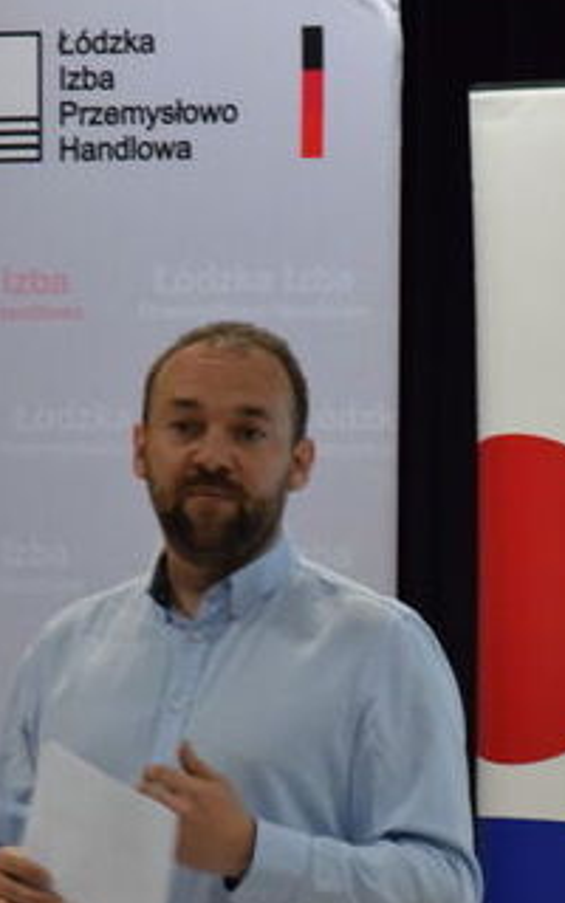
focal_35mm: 230
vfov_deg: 9.1
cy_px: 483
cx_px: 31
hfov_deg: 5.7
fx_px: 5666
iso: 1400
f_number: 5.6
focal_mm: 92
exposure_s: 1/60
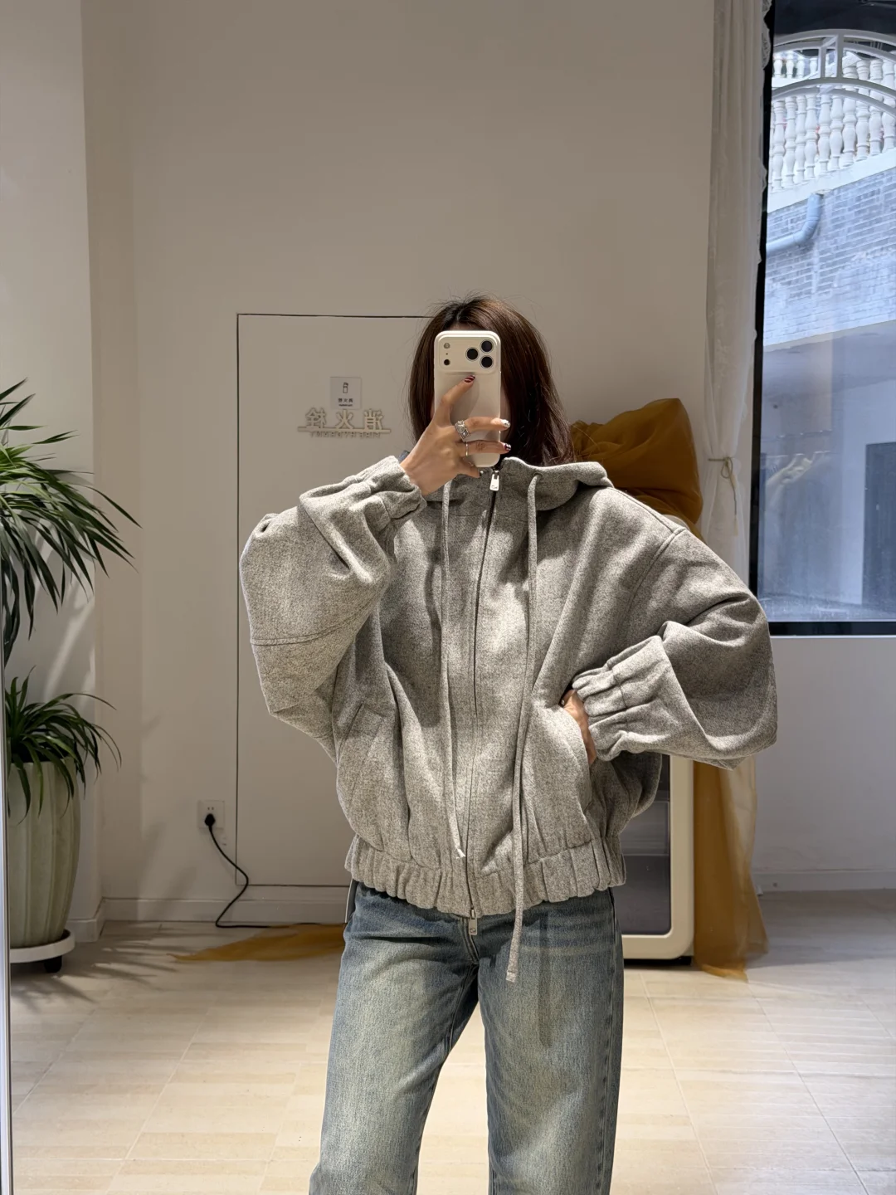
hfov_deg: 30.3
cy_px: 598
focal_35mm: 48
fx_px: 1657
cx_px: 448
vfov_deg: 39.7
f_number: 1.78
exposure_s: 1/198
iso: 50
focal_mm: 6.76
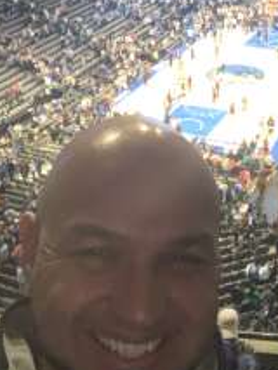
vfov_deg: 31.4
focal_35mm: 60
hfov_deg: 24.4
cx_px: 169
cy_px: 75
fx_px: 642
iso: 800
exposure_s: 1/59
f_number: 2.2
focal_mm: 2.87
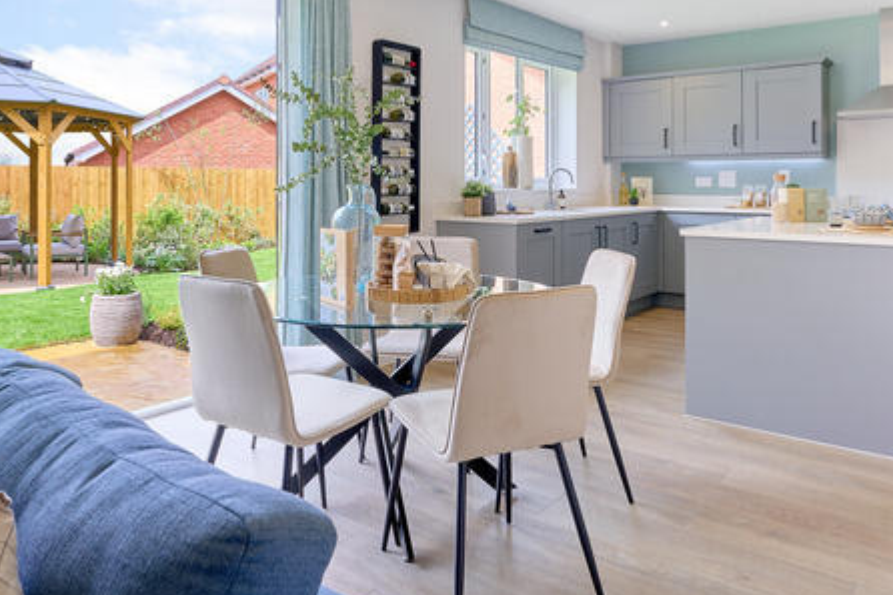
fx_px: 669
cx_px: 412
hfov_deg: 67.3
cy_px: 153
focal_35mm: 27
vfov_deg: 46.3
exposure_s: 1/3
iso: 100
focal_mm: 14
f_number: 10
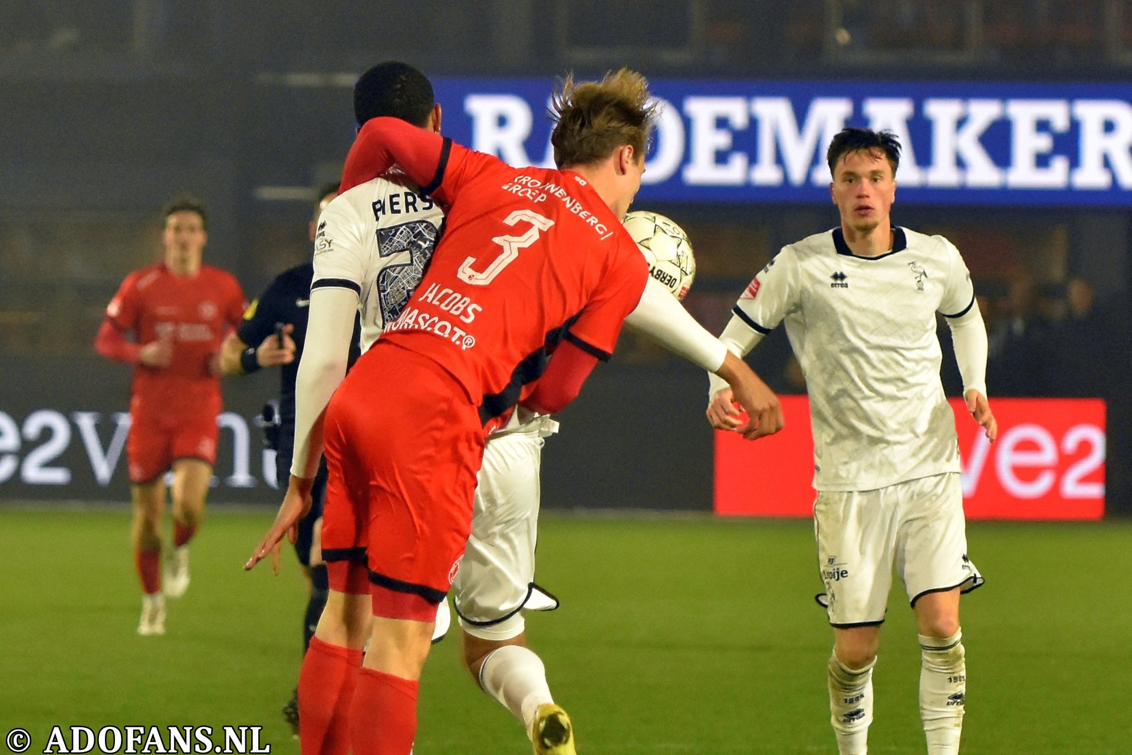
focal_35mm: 195
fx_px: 6131
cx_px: 566
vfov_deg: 7.0
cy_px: 378
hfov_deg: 10.5
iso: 2500
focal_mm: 130
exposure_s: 1/640
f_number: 2.8
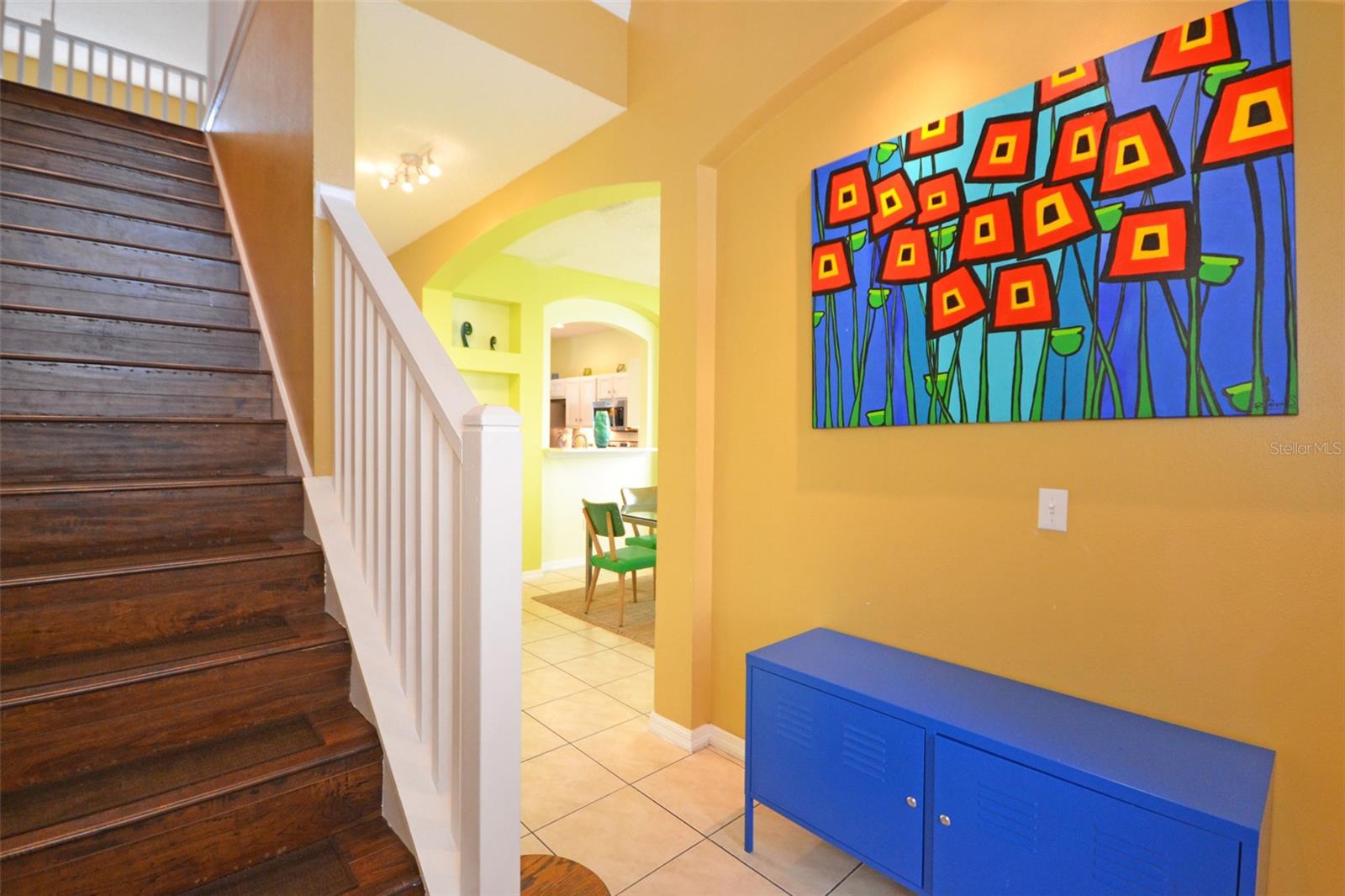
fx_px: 560
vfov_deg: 77.3
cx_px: 672
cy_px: 448
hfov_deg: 100.4
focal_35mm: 15
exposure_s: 1/60
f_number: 4
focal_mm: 10
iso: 900
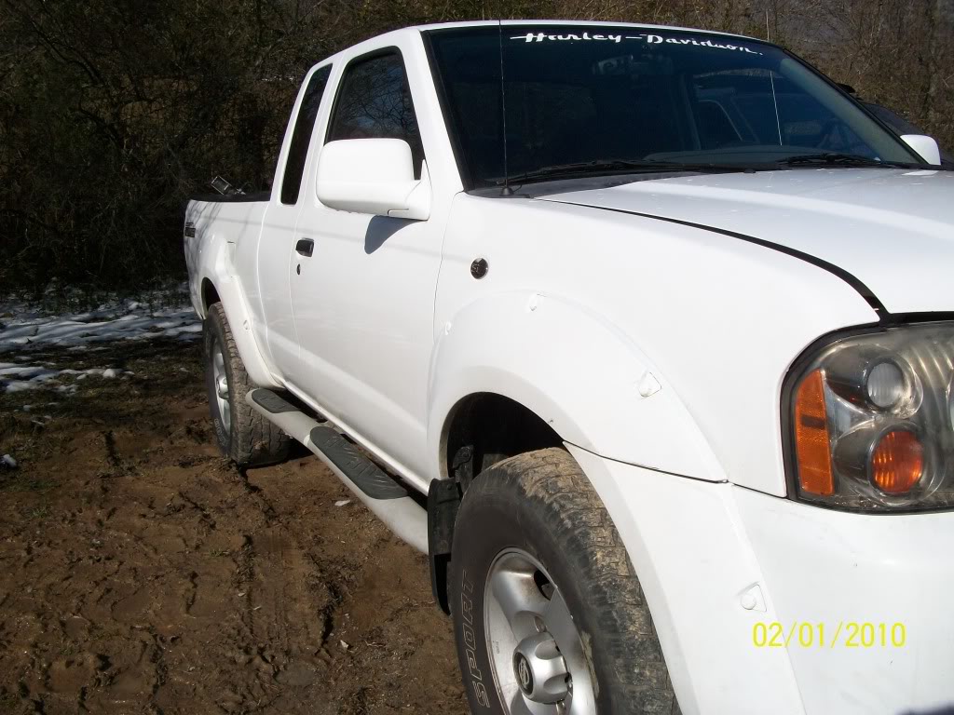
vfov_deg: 44.2
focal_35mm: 32
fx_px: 882
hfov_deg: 56.8
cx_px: 477
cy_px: 358
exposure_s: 1/800
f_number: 5.5
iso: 80
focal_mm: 5.7
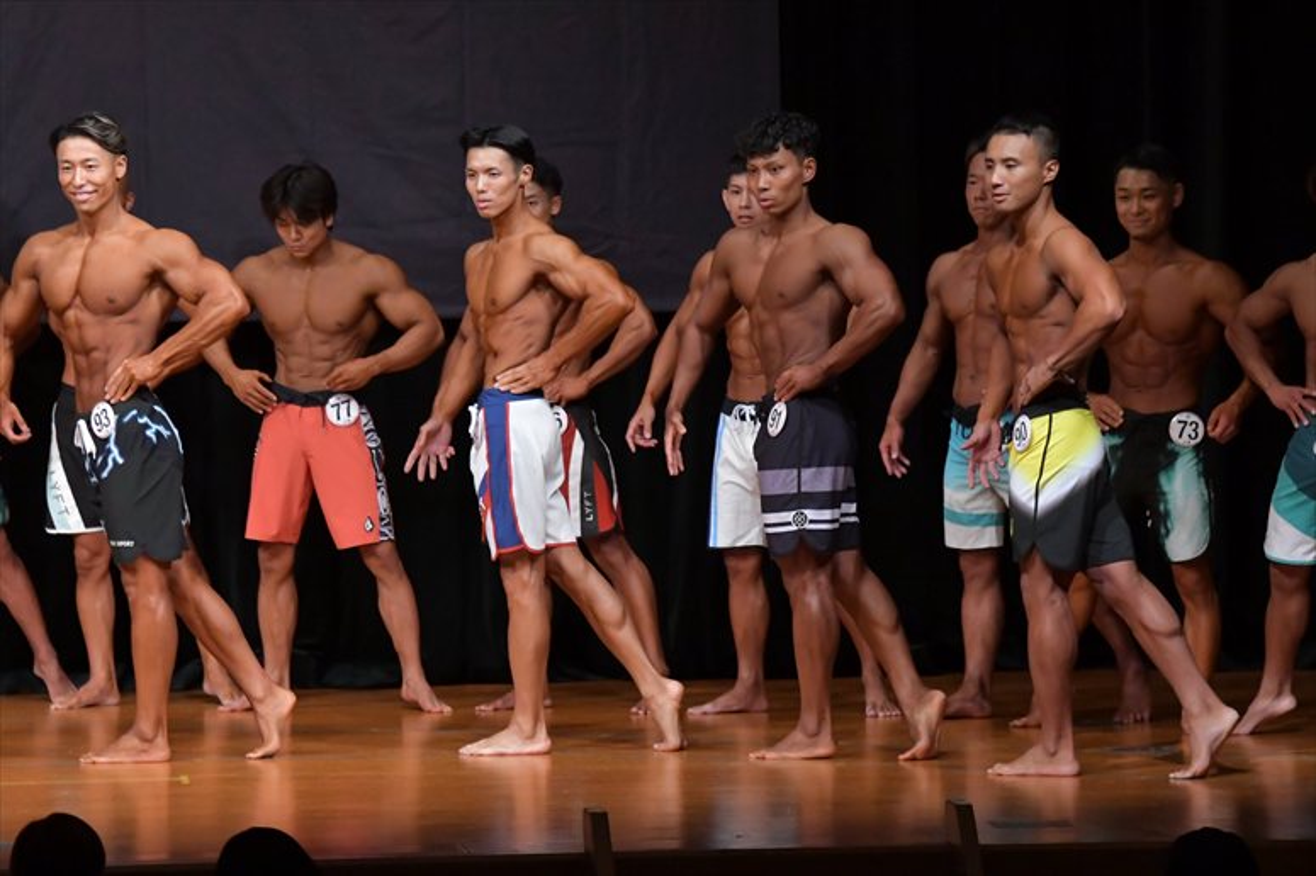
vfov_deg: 5.7
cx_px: 658
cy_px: 438
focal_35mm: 240
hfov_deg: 8.6
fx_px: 8769
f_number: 5.6
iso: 5000
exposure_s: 1/400
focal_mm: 160
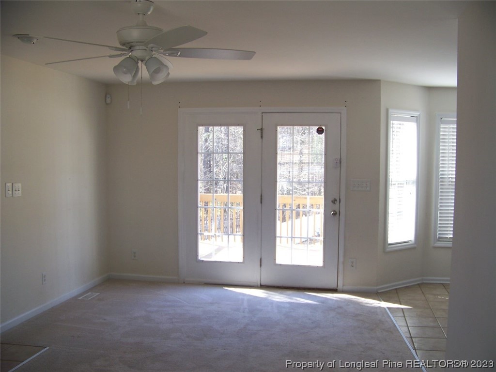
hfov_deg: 51.4
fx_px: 516
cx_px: 248
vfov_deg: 39.7
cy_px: 186
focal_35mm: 36
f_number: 2.8
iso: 64
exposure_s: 1/40
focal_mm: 5.85
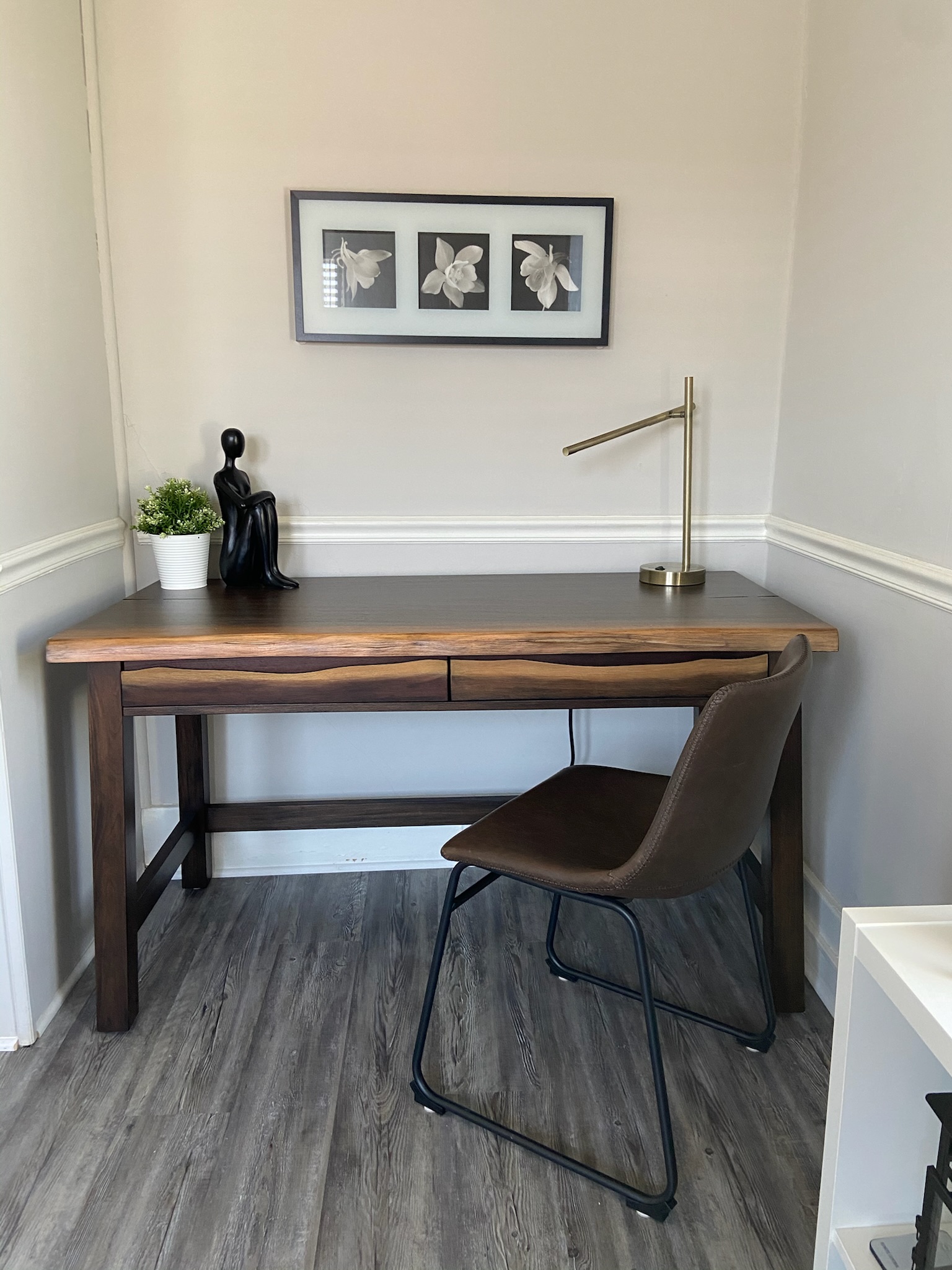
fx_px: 953
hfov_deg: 53.1
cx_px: 476
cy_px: 635
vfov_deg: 67.3
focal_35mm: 26
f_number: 1.8
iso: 250
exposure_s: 1/60
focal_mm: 4.25
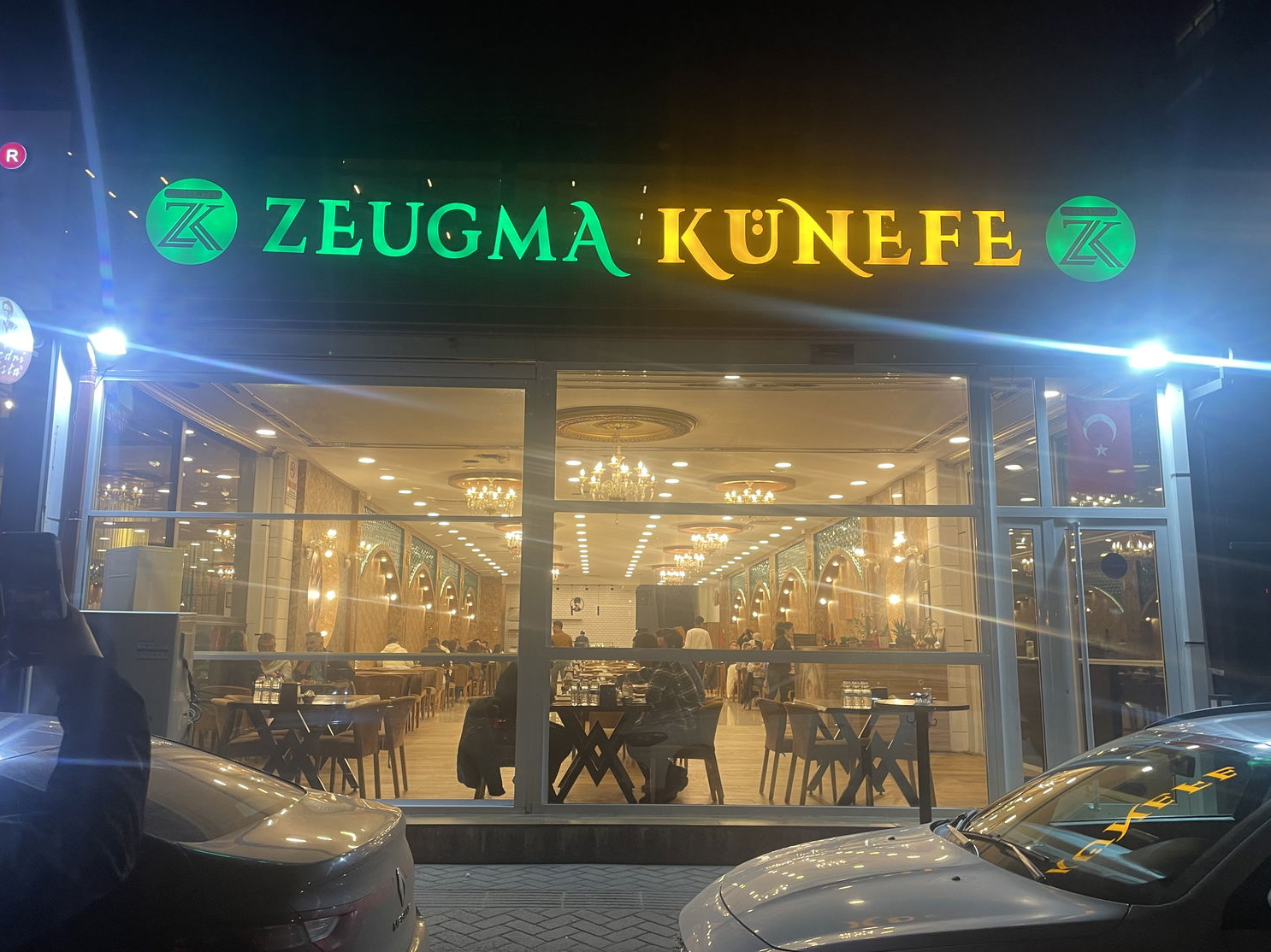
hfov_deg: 63.4
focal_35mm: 28
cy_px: 473
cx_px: 598
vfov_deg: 49.7
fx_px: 1028
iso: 100
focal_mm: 4.2
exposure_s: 1/50
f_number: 1.6
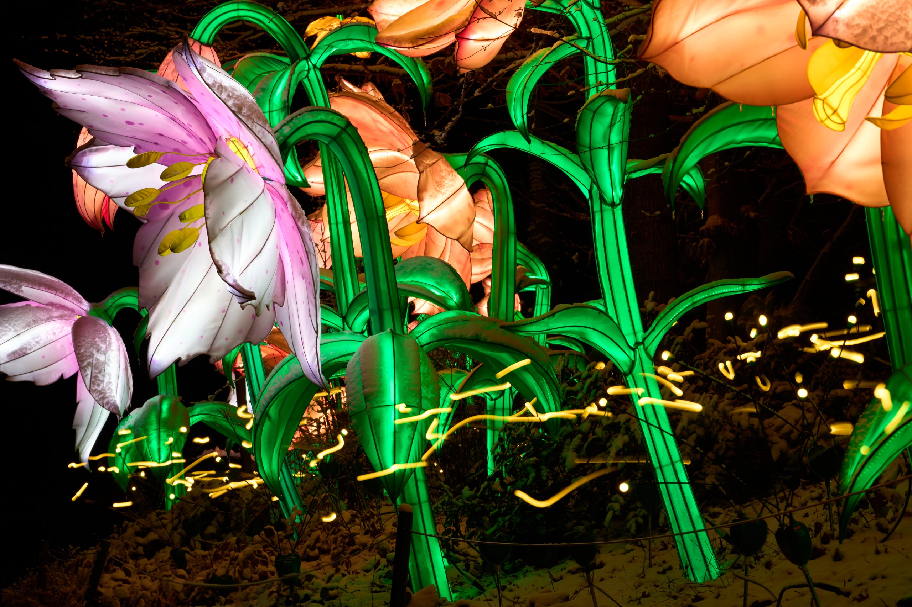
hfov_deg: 17.8
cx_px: 456
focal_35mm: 115
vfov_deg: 11.9
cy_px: 304
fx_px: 2913
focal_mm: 115
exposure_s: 1/1.25
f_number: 16
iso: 100
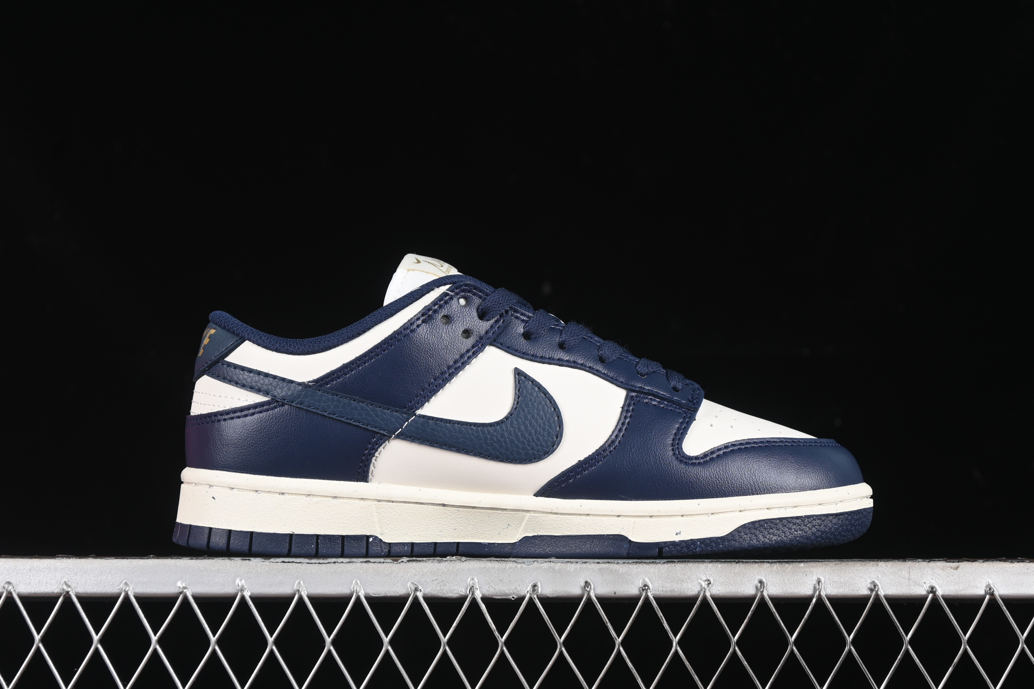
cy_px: 344
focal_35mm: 75
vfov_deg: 18.2
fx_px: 2154
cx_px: 517
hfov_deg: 27.0
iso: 160
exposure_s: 1/60
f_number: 6.3
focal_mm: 50
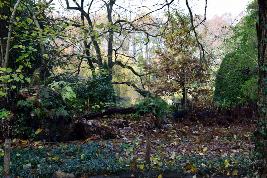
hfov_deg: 41.1
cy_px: 89
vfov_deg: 28.1
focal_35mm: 48
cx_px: 134
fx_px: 356
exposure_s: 1/100
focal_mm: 32
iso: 400
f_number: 9
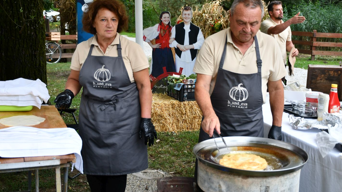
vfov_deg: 23.5
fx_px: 463
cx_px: 169
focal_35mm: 51
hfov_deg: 40.6
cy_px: 80
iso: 400
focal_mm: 32
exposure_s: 1/250
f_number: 4
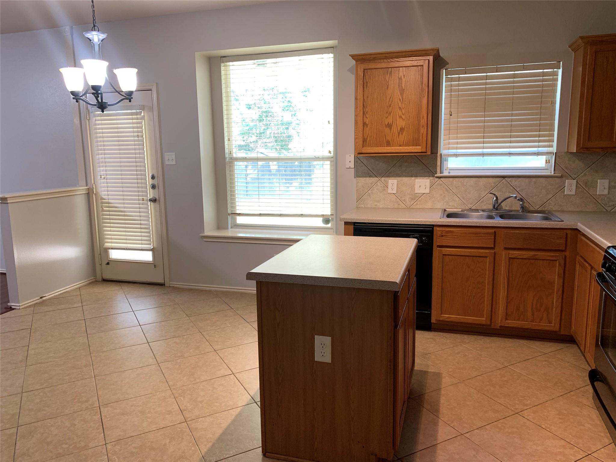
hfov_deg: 67.3
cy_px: 231
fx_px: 463
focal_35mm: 26
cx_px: 308
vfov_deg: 53.1
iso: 80
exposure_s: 1/60
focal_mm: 4.25
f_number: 1.8
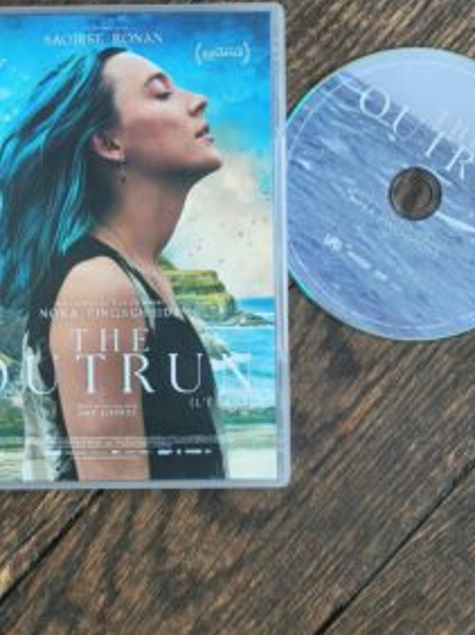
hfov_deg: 20.7
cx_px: 230
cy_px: 221
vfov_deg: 27.3
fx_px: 1301
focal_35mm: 71
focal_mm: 5.35
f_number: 1.7
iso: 250
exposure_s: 1/120
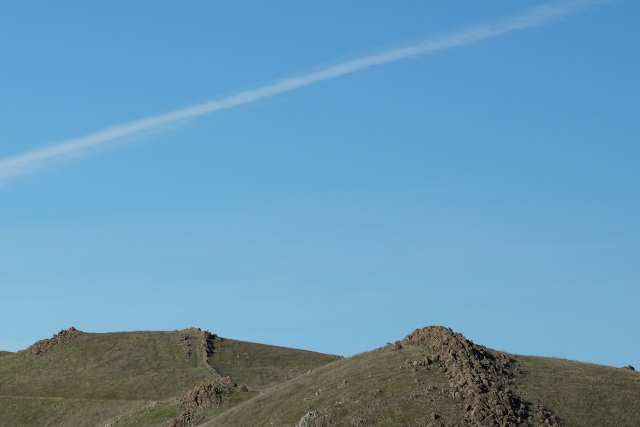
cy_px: 402
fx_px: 4303
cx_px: -485
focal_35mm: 242
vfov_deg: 5.7
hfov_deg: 8.2
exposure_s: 1/1250
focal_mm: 64
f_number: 5.6
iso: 160
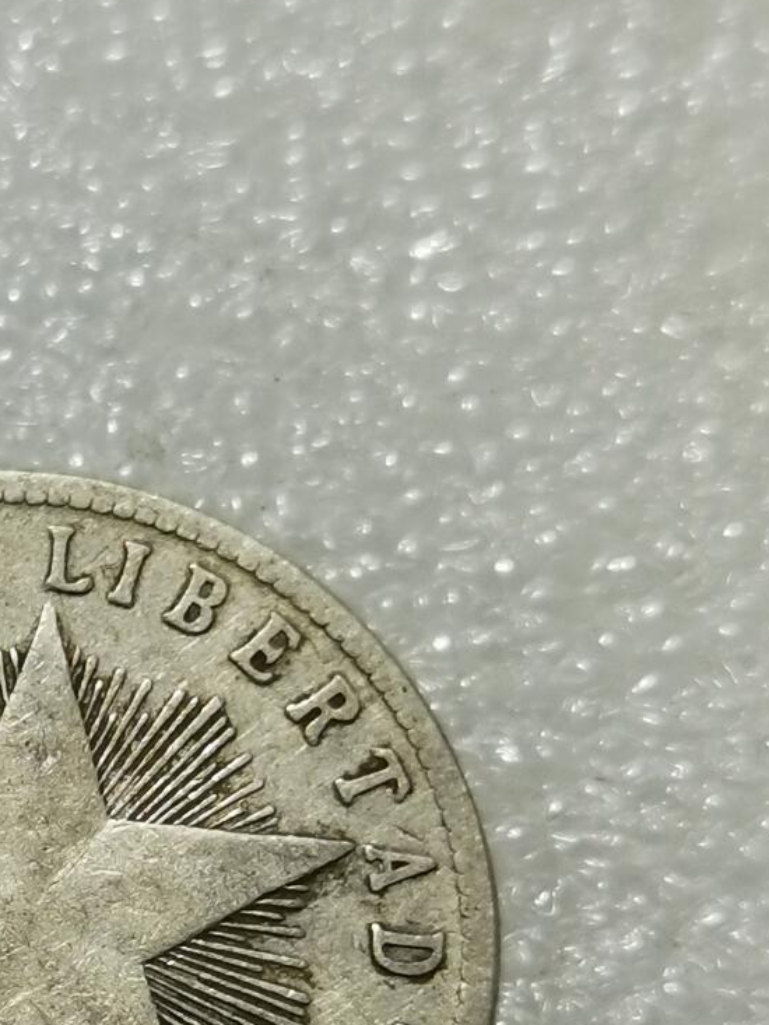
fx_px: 3998
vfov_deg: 14.5
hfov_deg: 10.9
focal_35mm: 135
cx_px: -24
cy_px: 881
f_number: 1.9
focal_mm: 6.67
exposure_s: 1/100
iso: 64
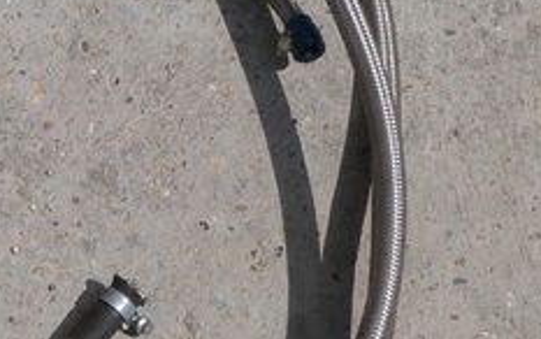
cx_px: 28
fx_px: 1977
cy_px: 174
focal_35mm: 134
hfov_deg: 15.4
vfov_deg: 9.8
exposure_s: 1/1000
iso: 100
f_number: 5.6
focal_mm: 8.3
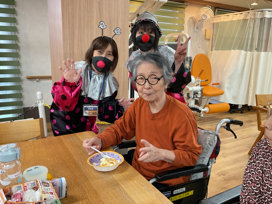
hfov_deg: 61.7
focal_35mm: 29
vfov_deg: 48.2
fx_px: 228
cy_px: 102
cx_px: 136
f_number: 1.8
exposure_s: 1/60
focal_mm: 3
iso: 160
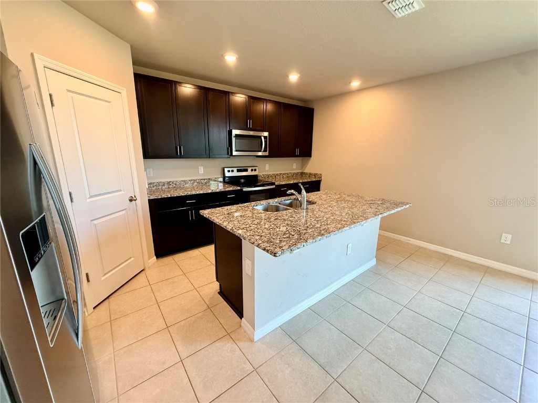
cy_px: 202
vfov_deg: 85.7
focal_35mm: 14
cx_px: 269
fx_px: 218
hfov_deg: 102.1
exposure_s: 1/120
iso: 250
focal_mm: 2.22
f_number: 2.2
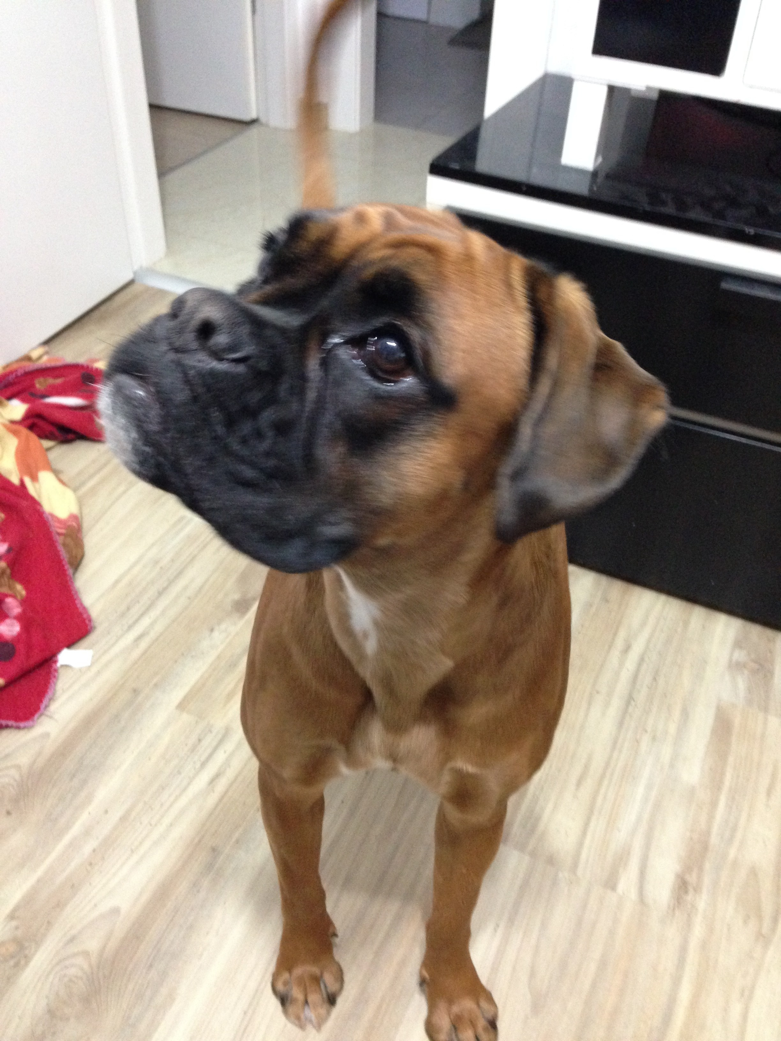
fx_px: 993
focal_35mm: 33
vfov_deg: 55.4
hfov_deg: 42.9
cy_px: 520
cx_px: 390
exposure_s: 1/15
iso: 400
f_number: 2.4
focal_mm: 4.12
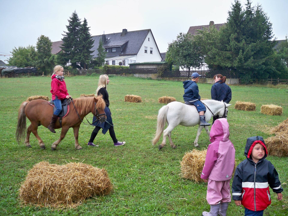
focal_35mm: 35
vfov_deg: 40.7
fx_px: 291
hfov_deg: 52.6
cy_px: 108
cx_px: 144
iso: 80
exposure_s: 1/100
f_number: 3.1
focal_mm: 6.3
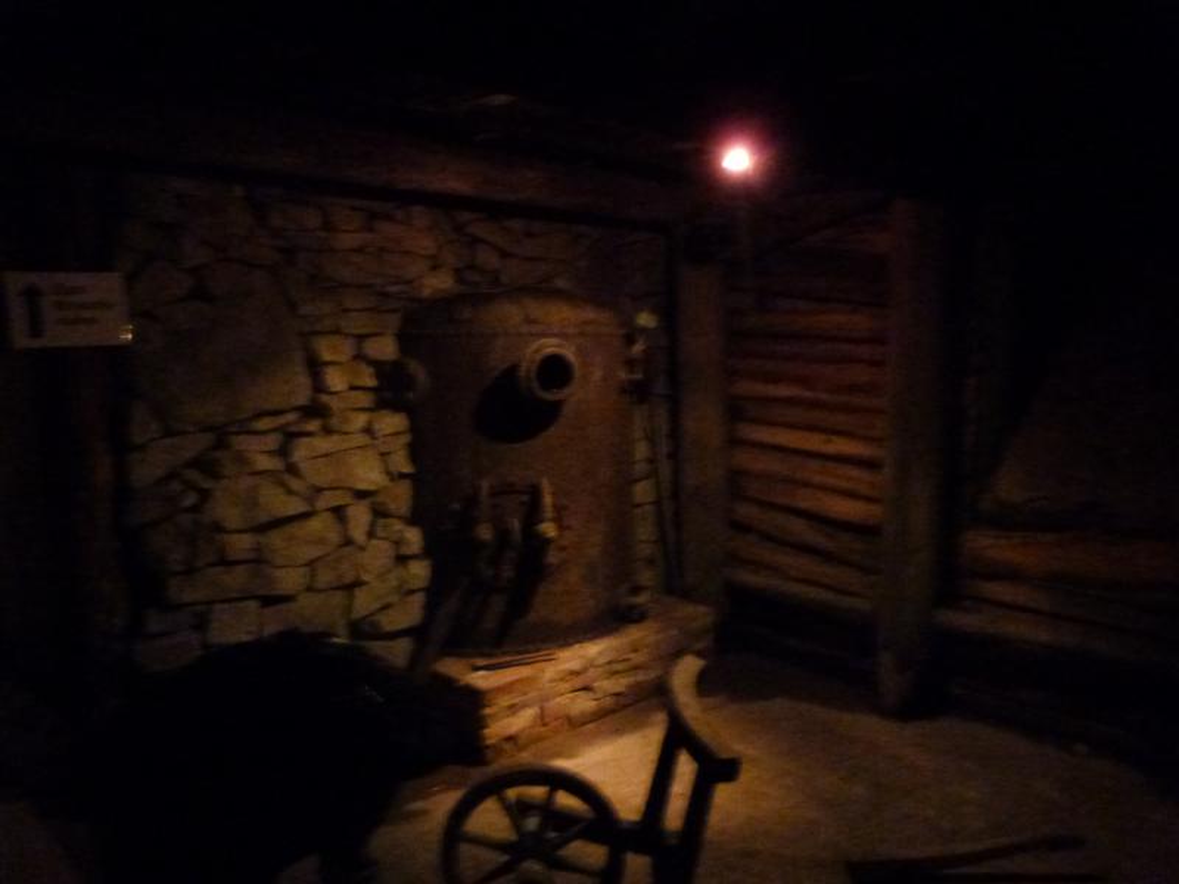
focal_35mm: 25
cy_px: 442
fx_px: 851
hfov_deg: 69.4
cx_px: 590
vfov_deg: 54.9
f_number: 2.8
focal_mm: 4.5
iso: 1600
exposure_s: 1/15
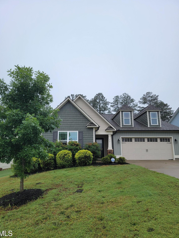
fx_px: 172
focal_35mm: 25
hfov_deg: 54.9
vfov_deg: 69.4
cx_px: 87
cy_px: 121
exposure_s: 1/832
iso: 16
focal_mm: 6.7
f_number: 1.8
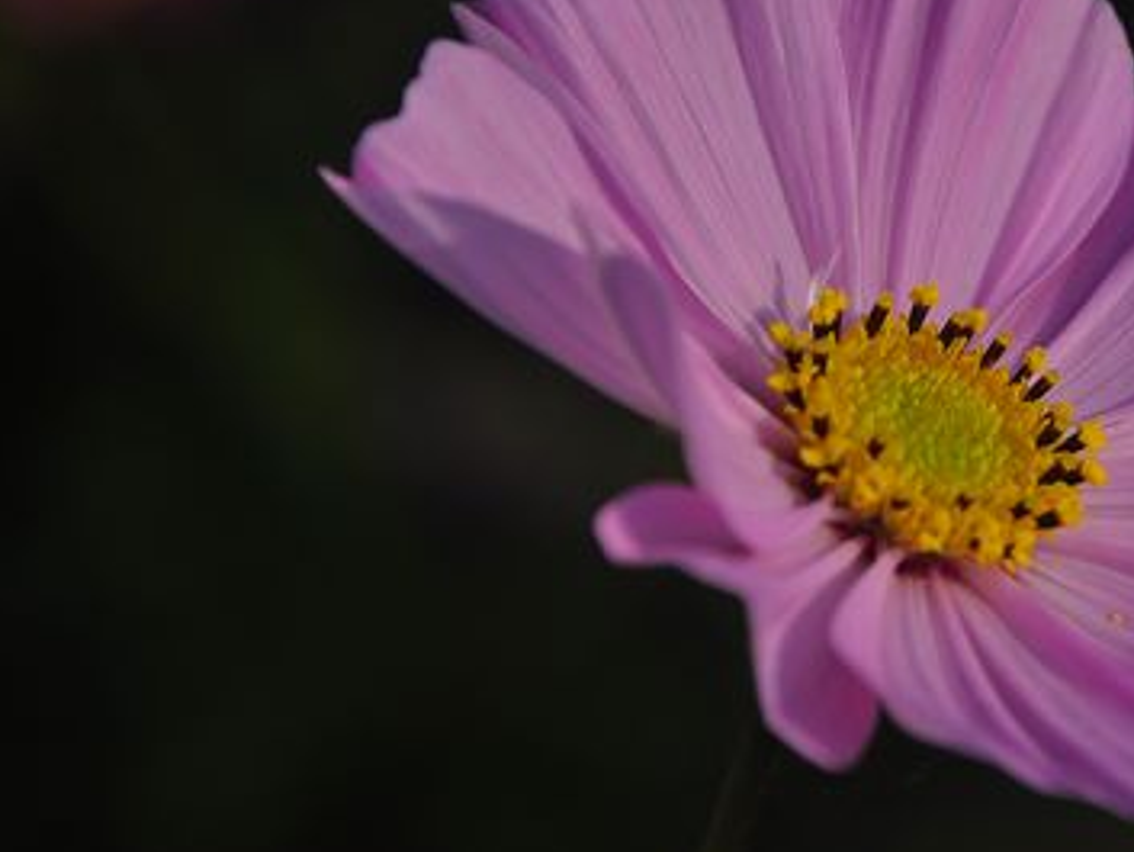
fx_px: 9830
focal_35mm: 300
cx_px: 1009
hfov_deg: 6.6
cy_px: 358
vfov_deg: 5.0
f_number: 5.6
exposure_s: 1/320
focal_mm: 105
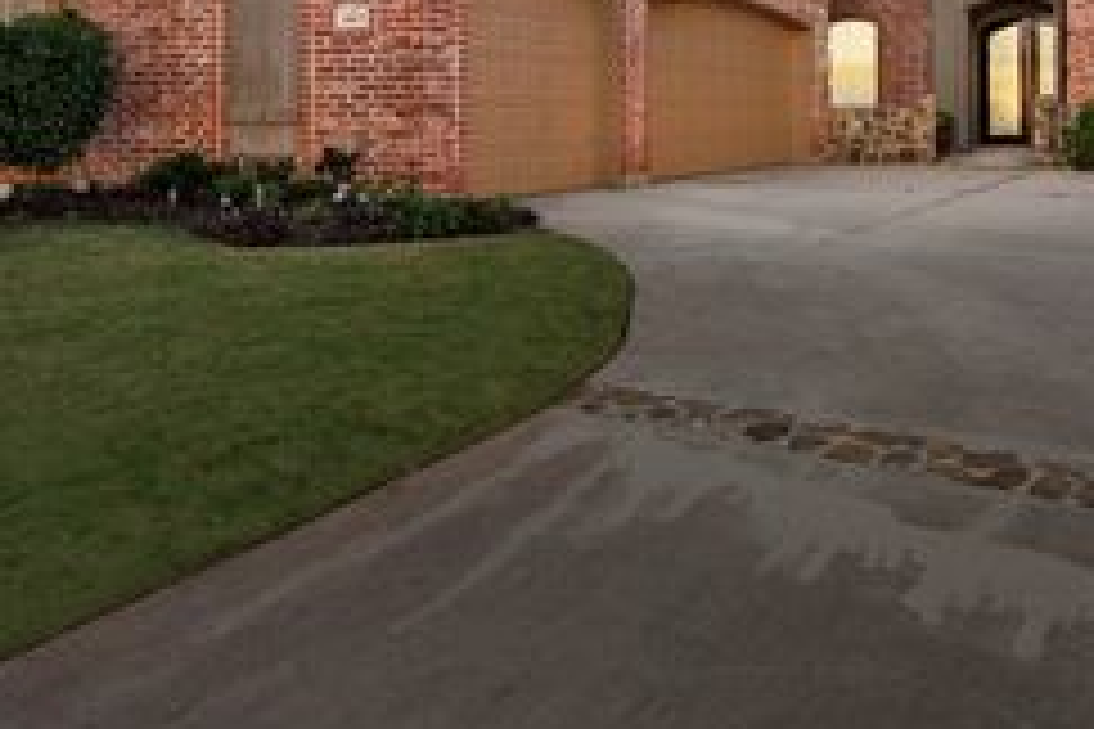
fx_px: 1124
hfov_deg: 50.6
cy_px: 81
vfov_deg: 34.1
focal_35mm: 37
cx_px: 756
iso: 400
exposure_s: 1/500
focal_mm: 18
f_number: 8
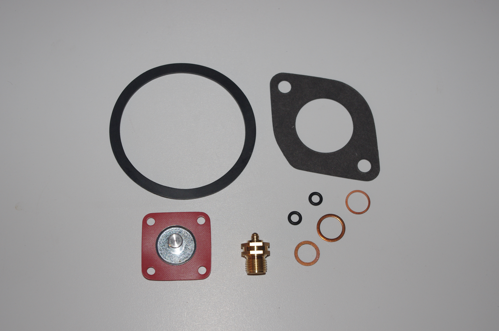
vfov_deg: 22.6
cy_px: 166
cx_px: 250
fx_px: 831
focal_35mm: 60
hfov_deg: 33.4
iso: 400
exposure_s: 1/30
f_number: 7.1
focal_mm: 40
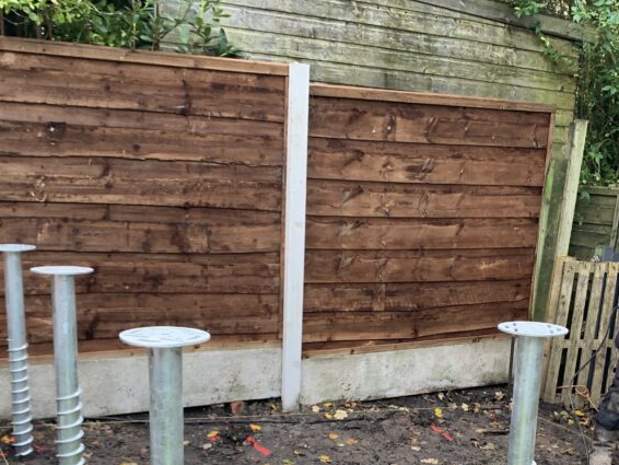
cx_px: 342
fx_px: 841
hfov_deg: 40.4
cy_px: 394
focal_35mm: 47
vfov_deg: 29.9
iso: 100
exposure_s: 1/94
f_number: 1.8
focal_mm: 4.25
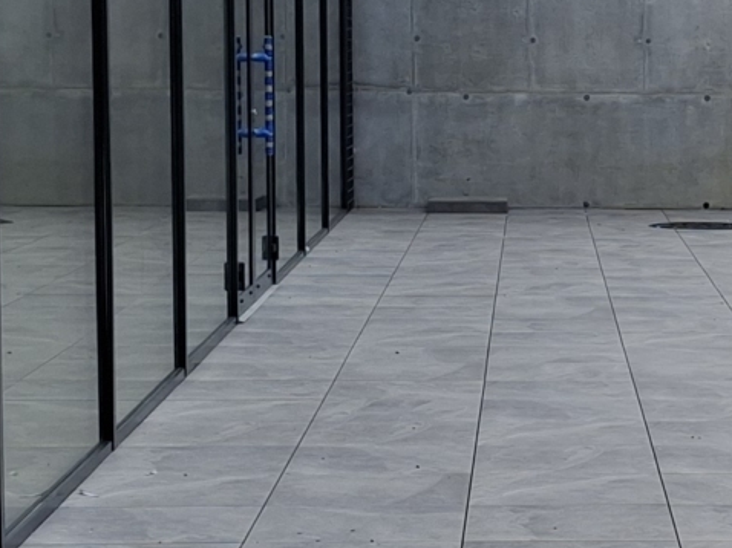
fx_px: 2832
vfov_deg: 11.1
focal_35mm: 134
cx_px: 658
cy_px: 323
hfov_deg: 14.6
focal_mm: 4.69
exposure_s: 1/863
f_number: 1.8
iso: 25
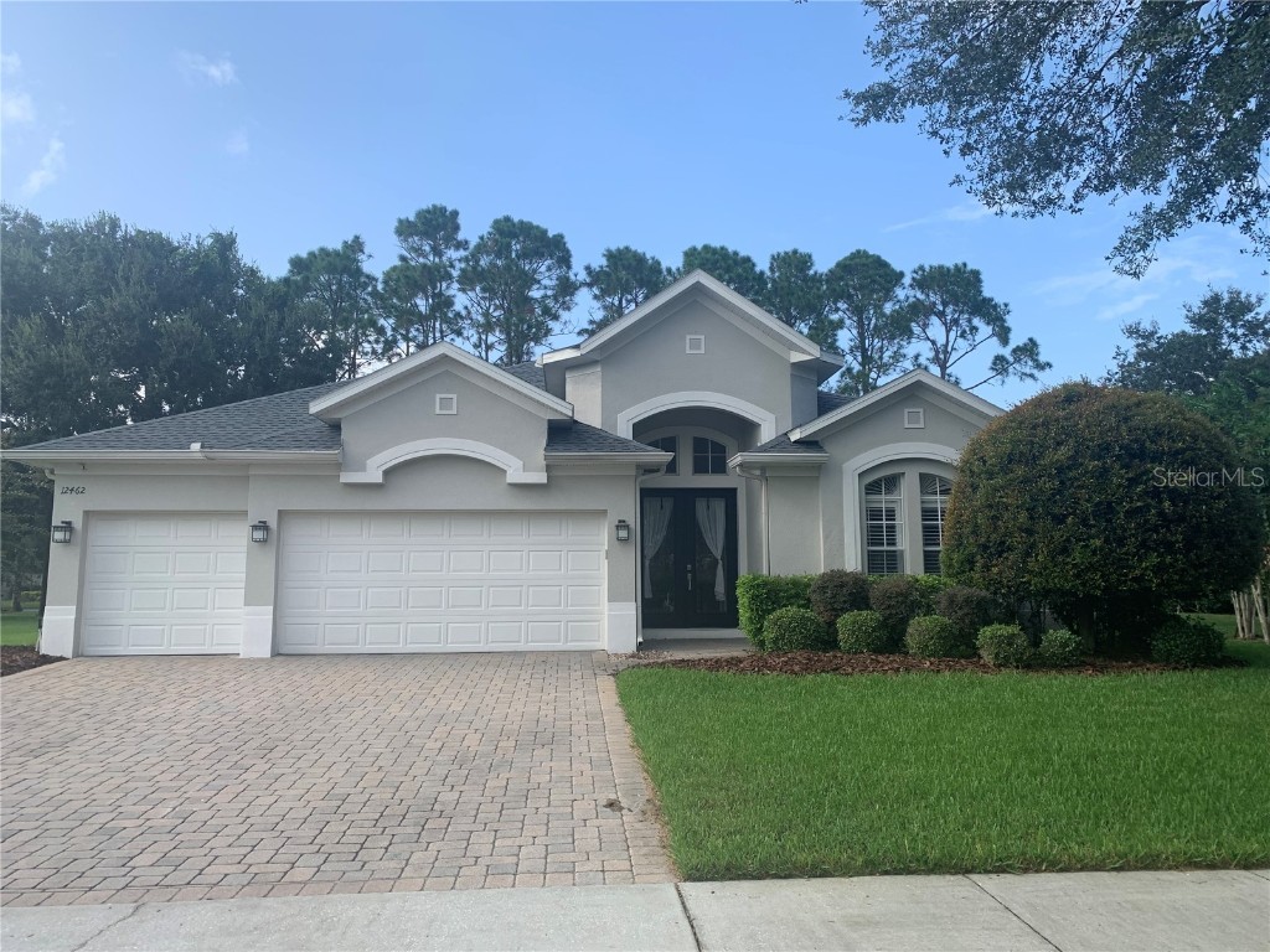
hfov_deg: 67.3
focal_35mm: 26
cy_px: 476
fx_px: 954
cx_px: 635
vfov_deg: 53.1
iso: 25
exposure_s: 1/1136
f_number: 1.8
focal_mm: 4.25
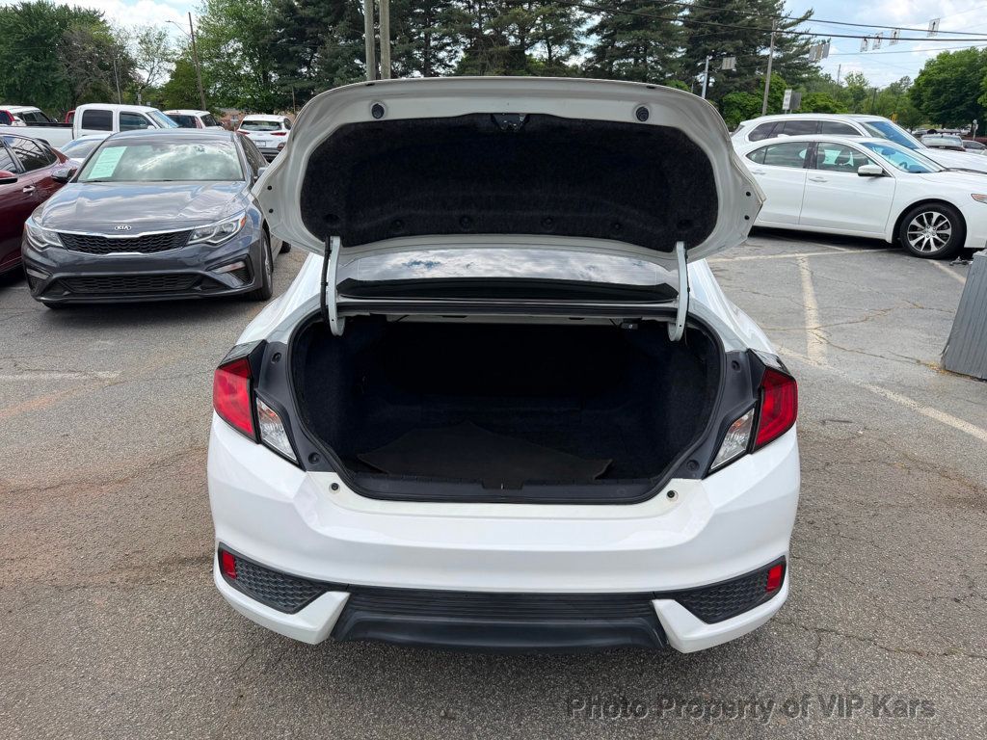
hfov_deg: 71.6
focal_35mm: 24
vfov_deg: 56.8
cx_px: 494
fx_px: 684
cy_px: 370
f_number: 1.78
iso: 80
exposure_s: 1/2169
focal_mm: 6.76
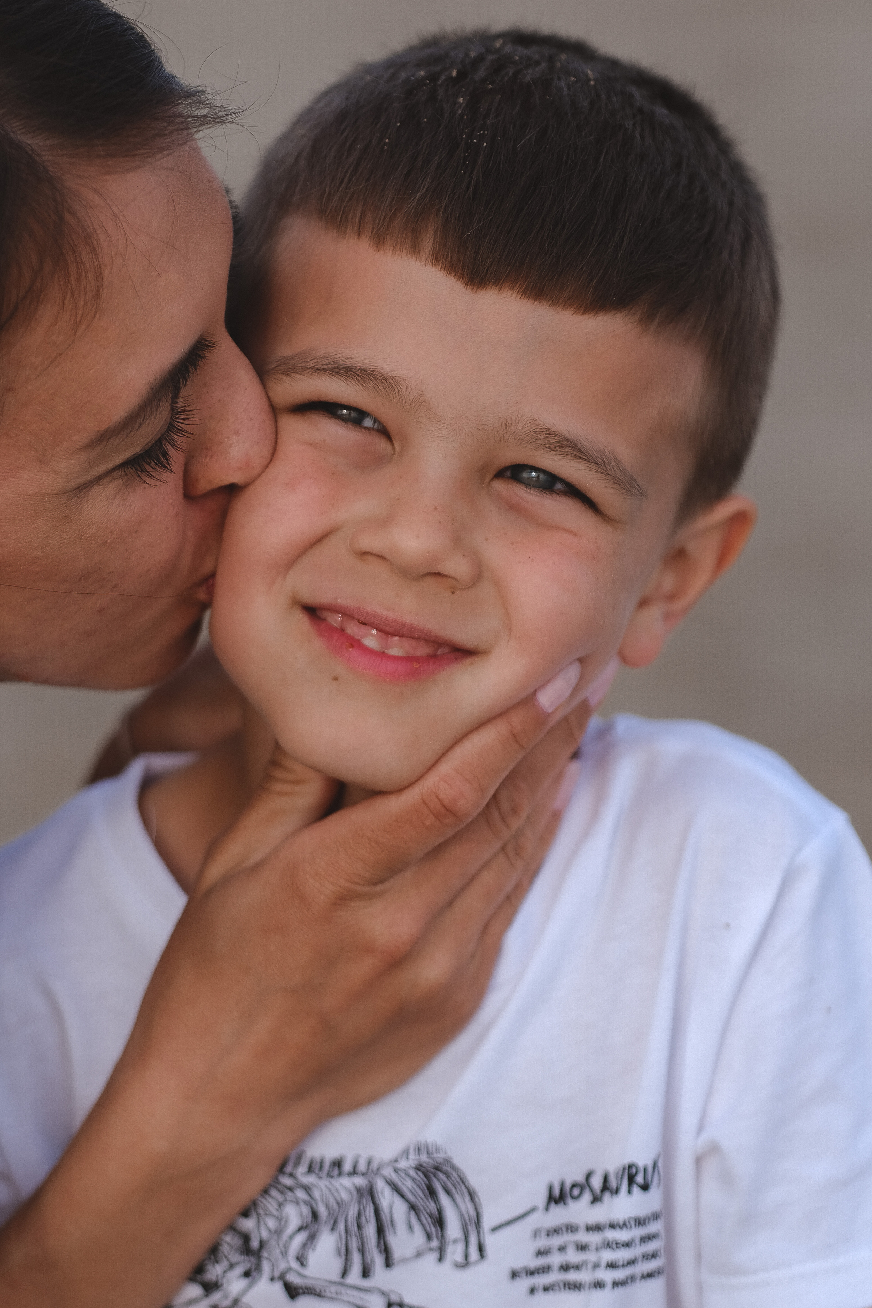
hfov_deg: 10.2
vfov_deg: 15.2
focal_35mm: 135
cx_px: 436
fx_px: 4905
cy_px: 654
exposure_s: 1/2000
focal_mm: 90
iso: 160
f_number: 2
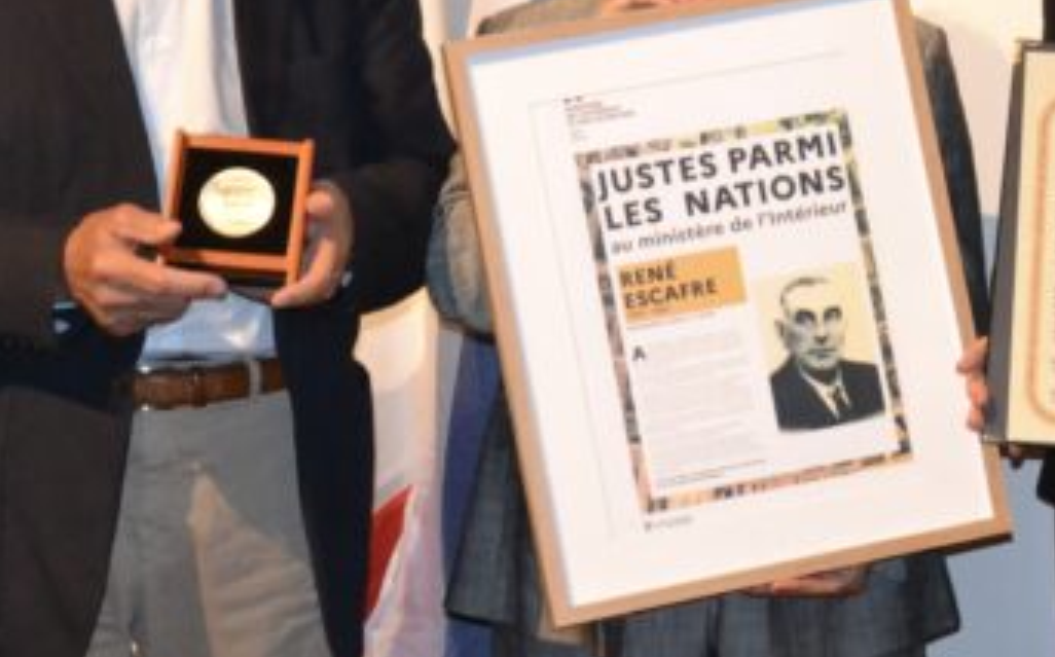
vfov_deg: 10.9
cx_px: 916
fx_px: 3418
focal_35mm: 119
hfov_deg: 17.3
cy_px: 142
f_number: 4.5
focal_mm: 38
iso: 3200
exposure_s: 1/60
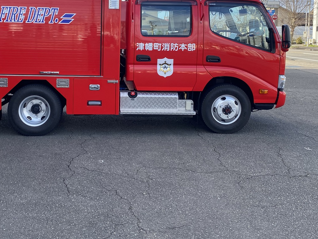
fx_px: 377
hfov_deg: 45.2
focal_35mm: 41
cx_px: 109
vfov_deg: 34.8
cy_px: 79
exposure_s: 1/685
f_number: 1.8
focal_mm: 4.25
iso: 32
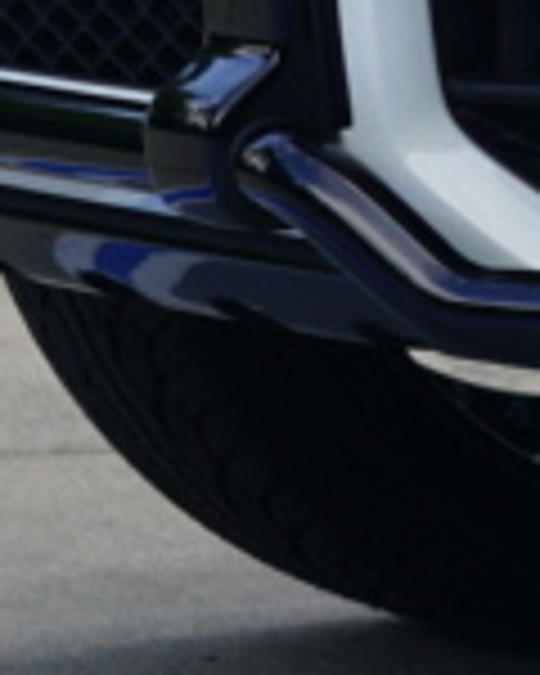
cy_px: -567
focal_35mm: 556
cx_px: 3182
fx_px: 11107
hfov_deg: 2.6
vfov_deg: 3.5
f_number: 5.6
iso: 100
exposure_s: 1/80
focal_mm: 55
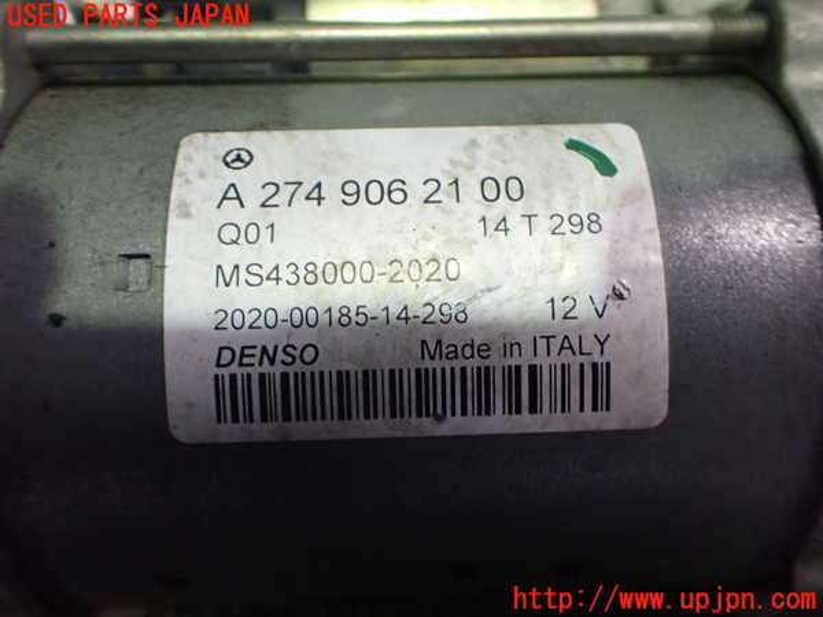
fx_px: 713
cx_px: 412
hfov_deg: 60.0
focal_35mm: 30
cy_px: 308
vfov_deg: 46.8
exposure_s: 1/60
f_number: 2.3
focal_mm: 5.4
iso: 800
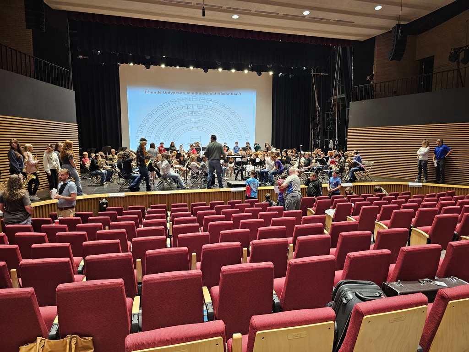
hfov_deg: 73.9
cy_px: 176
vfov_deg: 58.9
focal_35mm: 23
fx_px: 312
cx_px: 234
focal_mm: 6.3
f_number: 1.7
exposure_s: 1/36.1
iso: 250
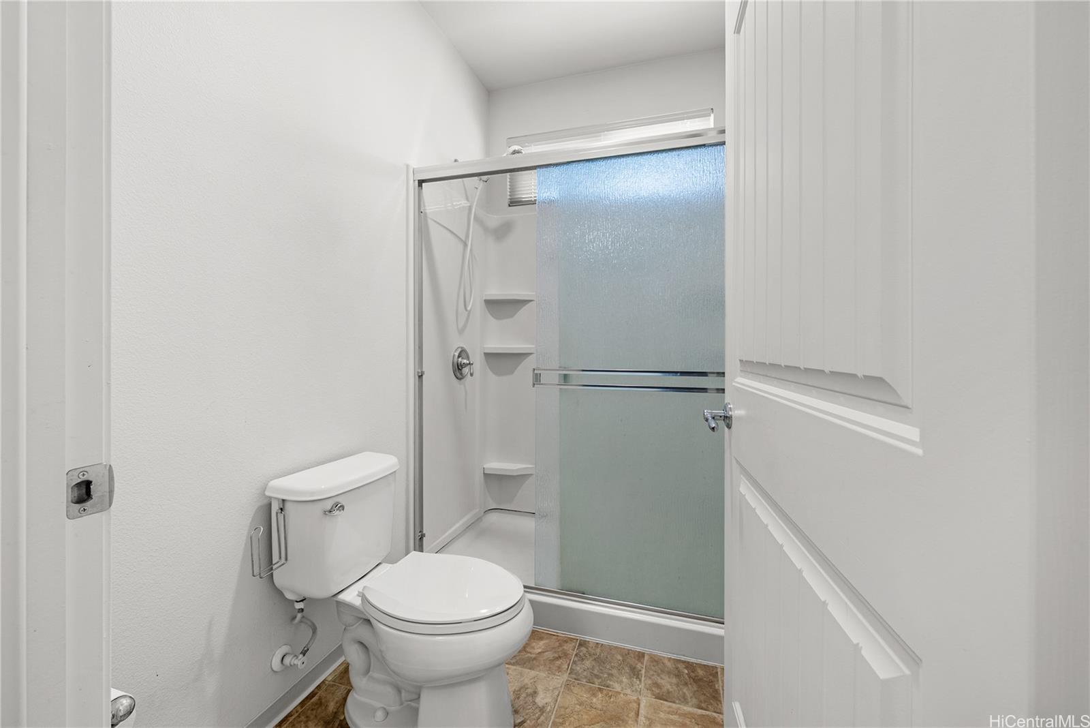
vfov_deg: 81.3
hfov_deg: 104.2
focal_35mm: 14
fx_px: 424
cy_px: 364
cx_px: 545
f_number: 8
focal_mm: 14
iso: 400
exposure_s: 1/2.5
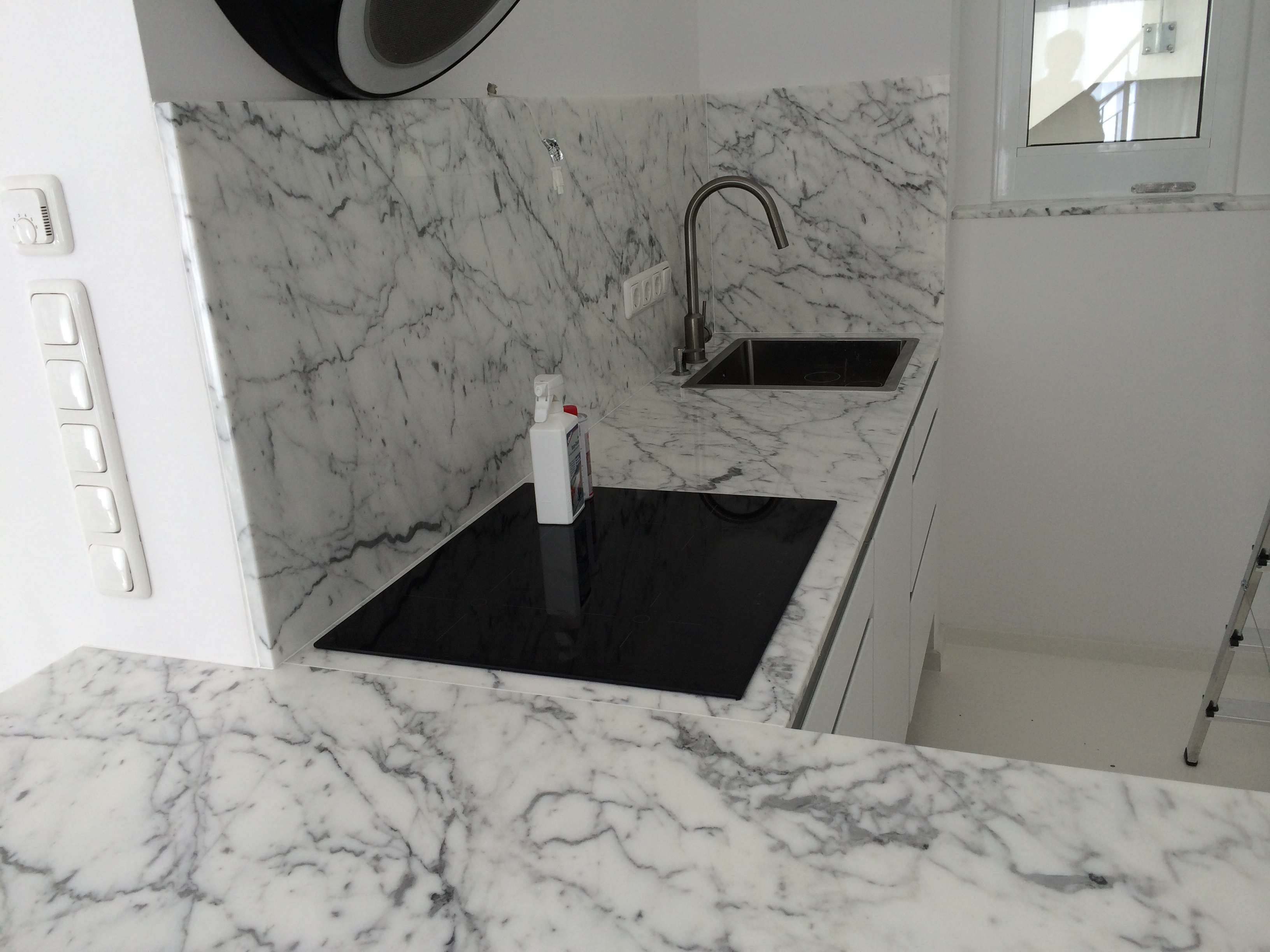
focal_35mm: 30
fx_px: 1101
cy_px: 476
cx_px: 635
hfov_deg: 60.0
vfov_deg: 46.8
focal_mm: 4.12
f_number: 2.2
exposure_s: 1/120
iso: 50
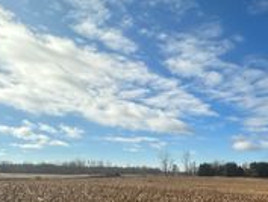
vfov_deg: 37.8
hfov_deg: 49.3
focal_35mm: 34
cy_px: 197
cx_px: 231
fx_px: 263
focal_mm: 2.22
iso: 50
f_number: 2.2
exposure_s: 1/2681
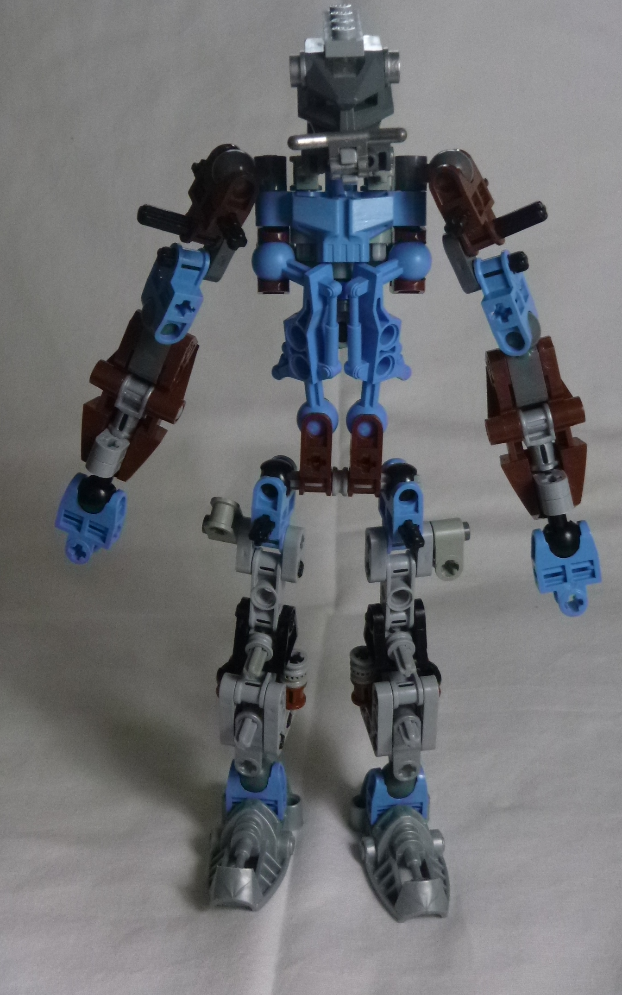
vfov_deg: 41.8
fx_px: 1302
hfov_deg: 26.9
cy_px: 436
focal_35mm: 48
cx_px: 337
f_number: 4.5
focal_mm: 6.8
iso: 400
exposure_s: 1/8
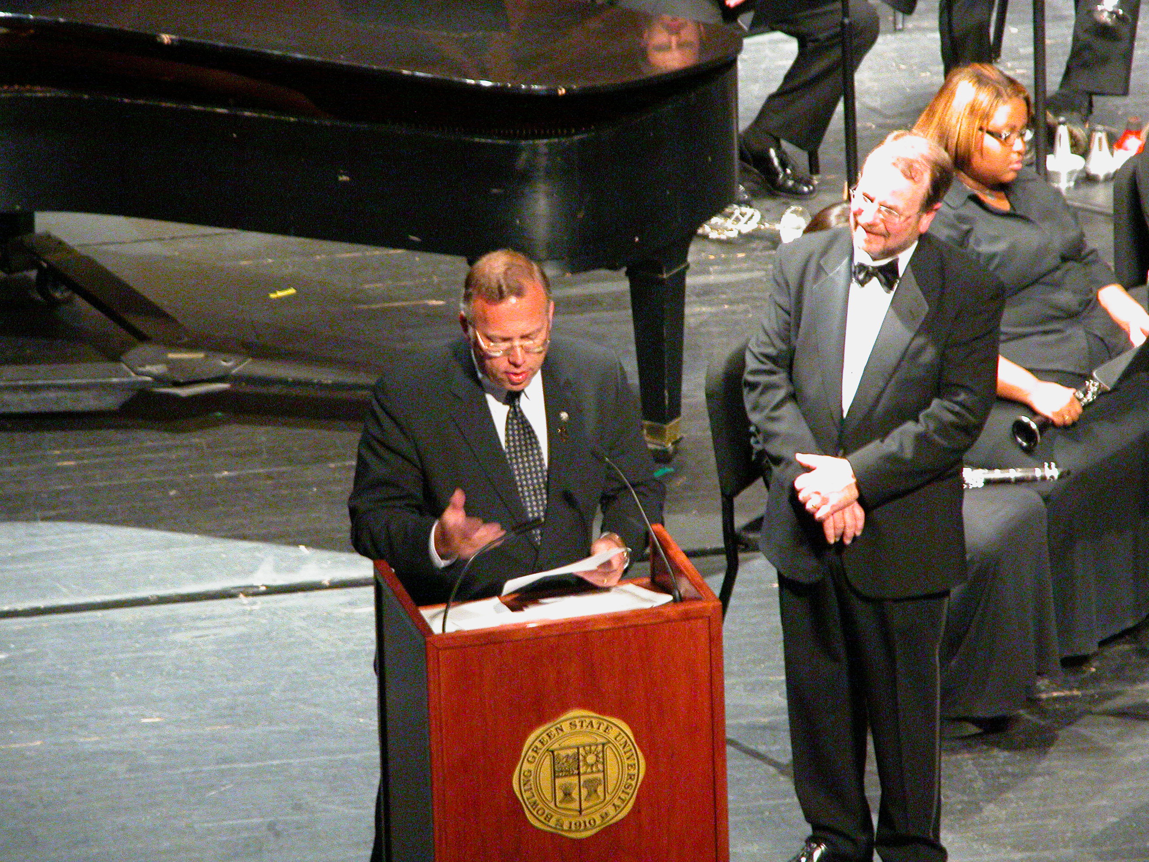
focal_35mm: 280
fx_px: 9294
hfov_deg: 7.1
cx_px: 574
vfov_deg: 5.3
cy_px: 431
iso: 800
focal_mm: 71.2
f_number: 4.2
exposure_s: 1/25.3
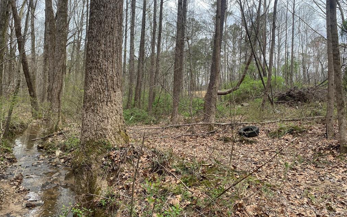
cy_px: 97
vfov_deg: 44.5
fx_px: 265
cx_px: 176
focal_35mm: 28
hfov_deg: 66.5
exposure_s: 1/311
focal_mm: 4.25
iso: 32
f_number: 1.8
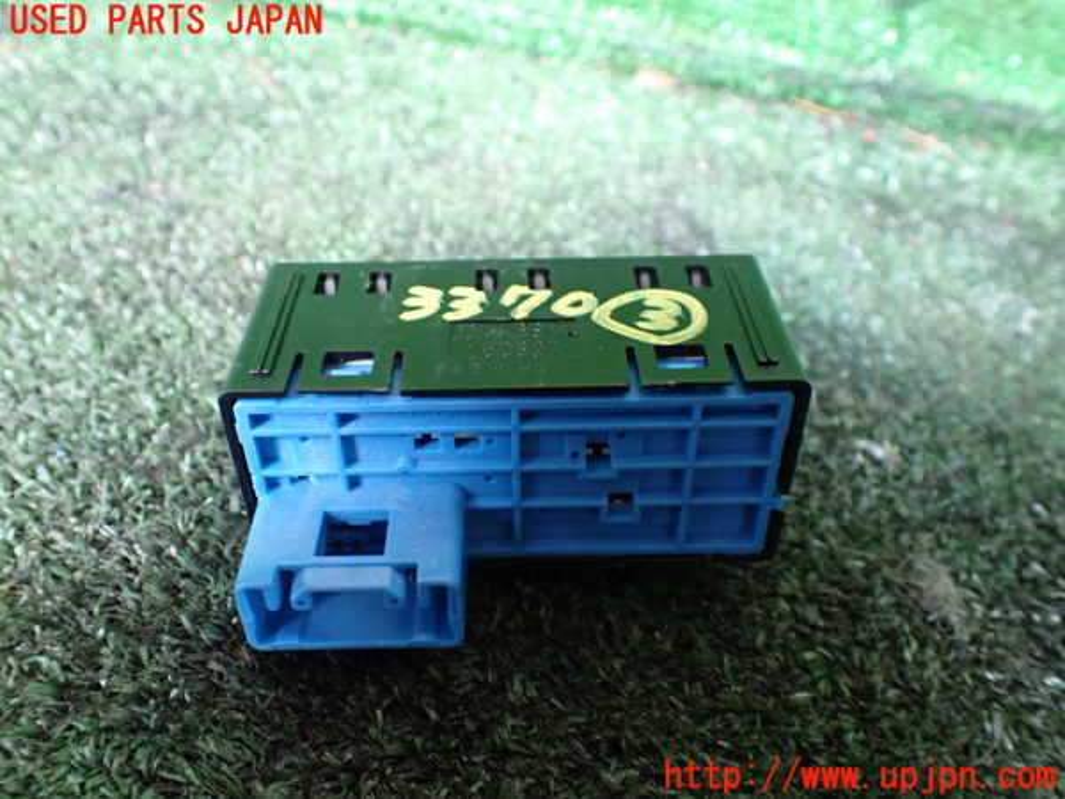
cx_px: 532
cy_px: 400
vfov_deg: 46.8
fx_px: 923
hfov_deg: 60.0
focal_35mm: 30
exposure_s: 1/30
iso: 800
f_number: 2.3
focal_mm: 5.4
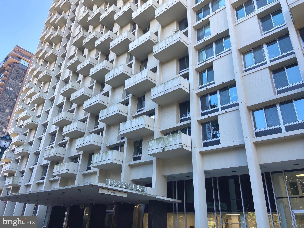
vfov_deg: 53.1
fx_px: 228
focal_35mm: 26
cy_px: 114
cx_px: 152
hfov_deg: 67.3
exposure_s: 1/196
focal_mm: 4.25
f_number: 1.8
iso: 32
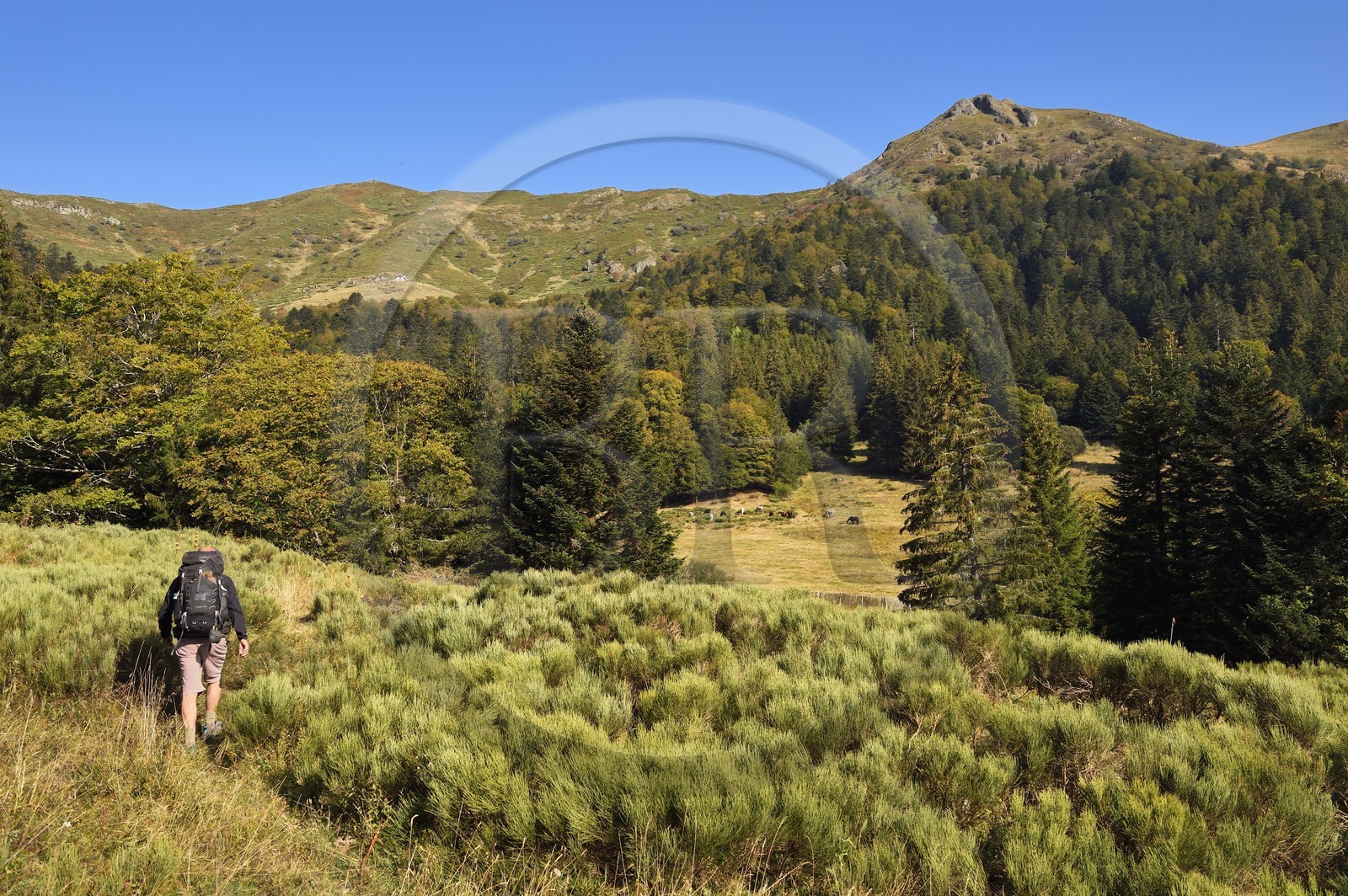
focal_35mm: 36
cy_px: 448
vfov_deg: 36.8
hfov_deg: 53.2
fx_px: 1347
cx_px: 674
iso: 200
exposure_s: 1/250
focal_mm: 36
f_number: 10
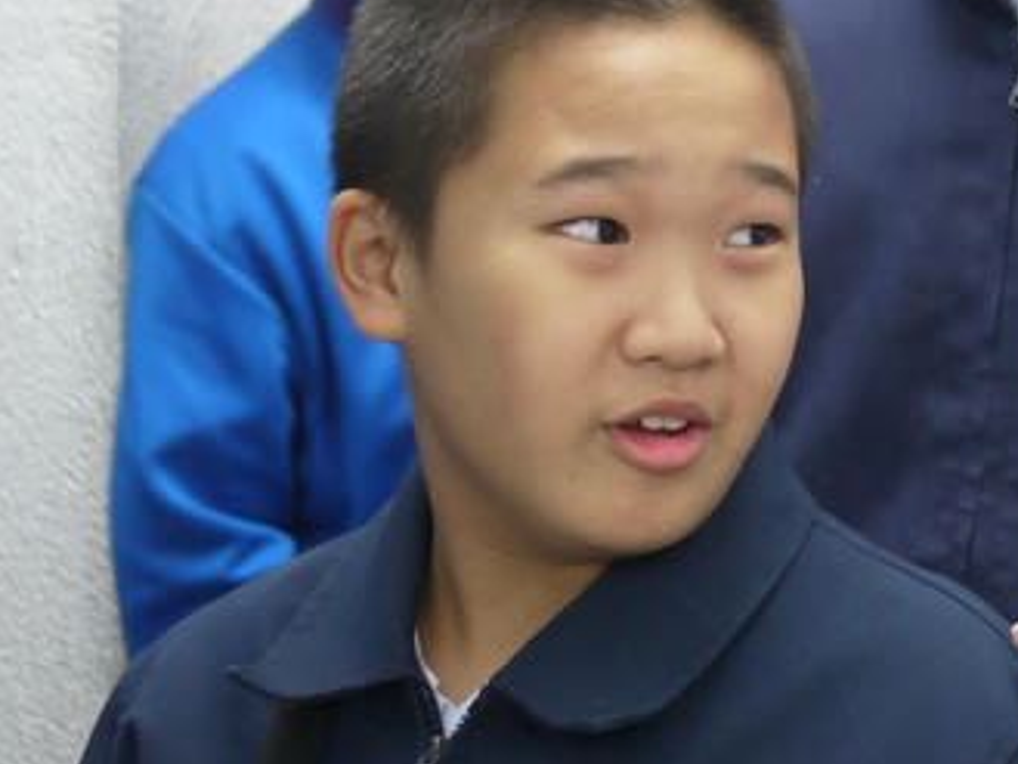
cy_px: -46
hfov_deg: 13.2
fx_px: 4295
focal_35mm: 146
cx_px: 1232
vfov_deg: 10.1
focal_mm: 20
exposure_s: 1/60
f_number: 1.7
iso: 320
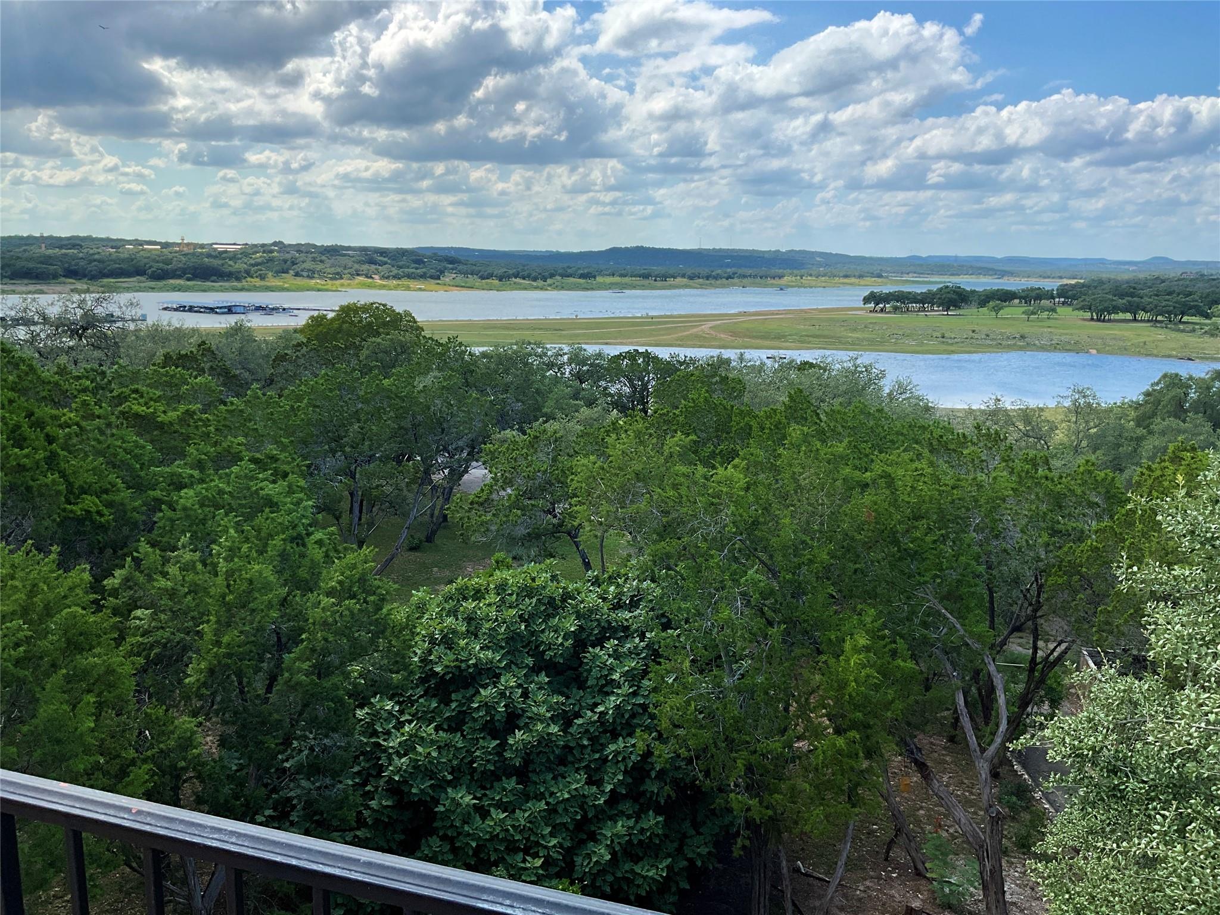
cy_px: 458
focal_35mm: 29
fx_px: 1022
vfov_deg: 48.2
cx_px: 610
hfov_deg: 61.7
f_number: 1.8
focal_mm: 3
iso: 25
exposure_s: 1/1626
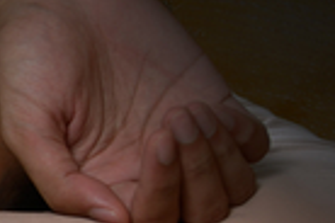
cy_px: 187
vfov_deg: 3.4
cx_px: -291
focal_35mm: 406
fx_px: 3778
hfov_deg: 5.0
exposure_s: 1/30
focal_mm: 70
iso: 200
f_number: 4.5
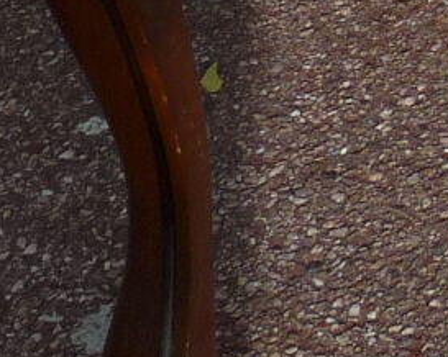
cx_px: 1336
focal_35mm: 198
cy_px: -606
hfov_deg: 8.3
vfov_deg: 7.2
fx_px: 2623
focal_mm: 4.8
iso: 100
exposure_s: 1/320
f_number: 5.6
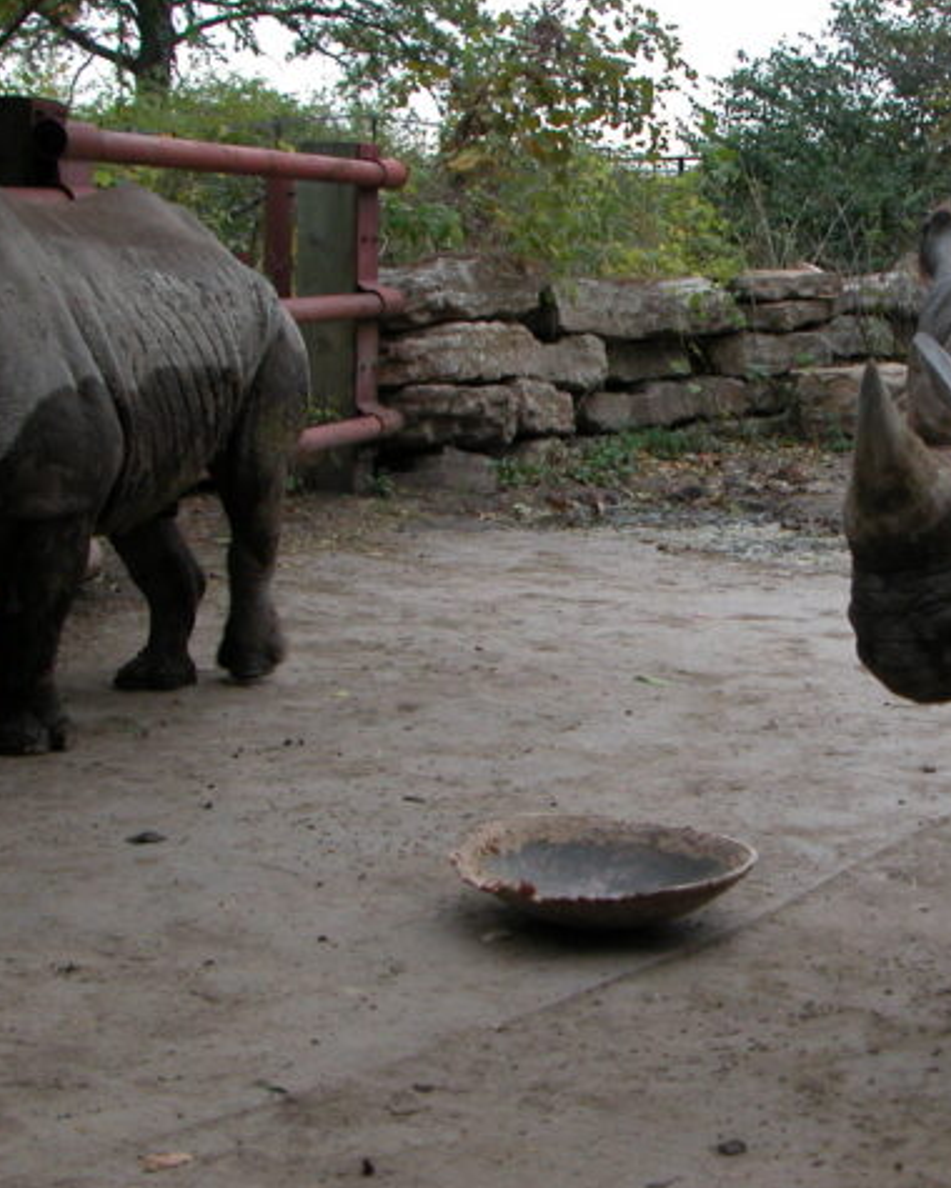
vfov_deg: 27.5
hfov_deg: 22.0
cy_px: 533
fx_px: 2428
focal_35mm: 69
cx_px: 698
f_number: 3.2
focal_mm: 9
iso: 100
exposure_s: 1/80.8
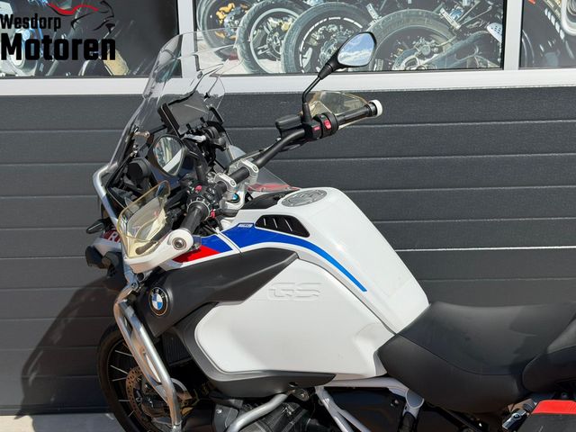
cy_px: 216
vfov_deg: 30.3
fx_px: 799
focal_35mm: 48
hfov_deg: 39.7
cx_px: 288
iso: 64
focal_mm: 6.76
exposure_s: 1/6536
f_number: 1.78
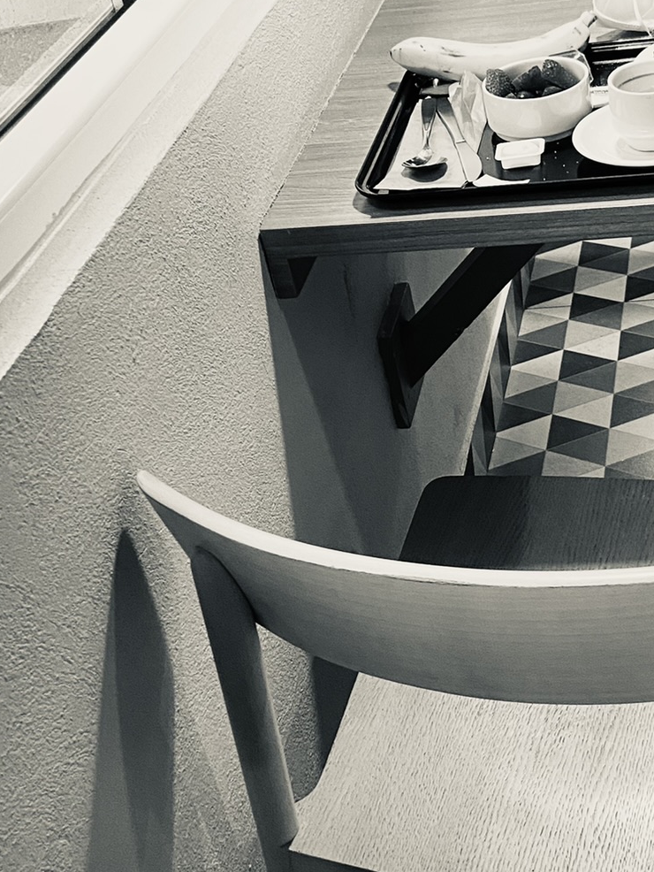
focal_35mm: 54
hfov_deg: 26.6
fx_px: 1360
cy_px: 447
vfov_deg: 35.5
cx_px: 506
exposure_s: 1/50
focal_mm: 4.25
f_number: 1.8
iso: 250
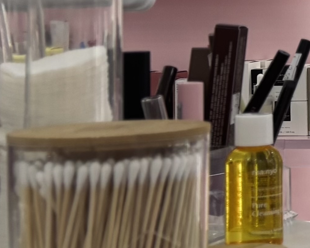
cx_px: 815
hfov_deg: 10.8
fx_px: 1303
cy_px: -32
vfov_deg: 10.7
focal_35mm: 142
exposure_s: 1/100
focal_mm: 5.96
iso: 50
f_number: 1.6
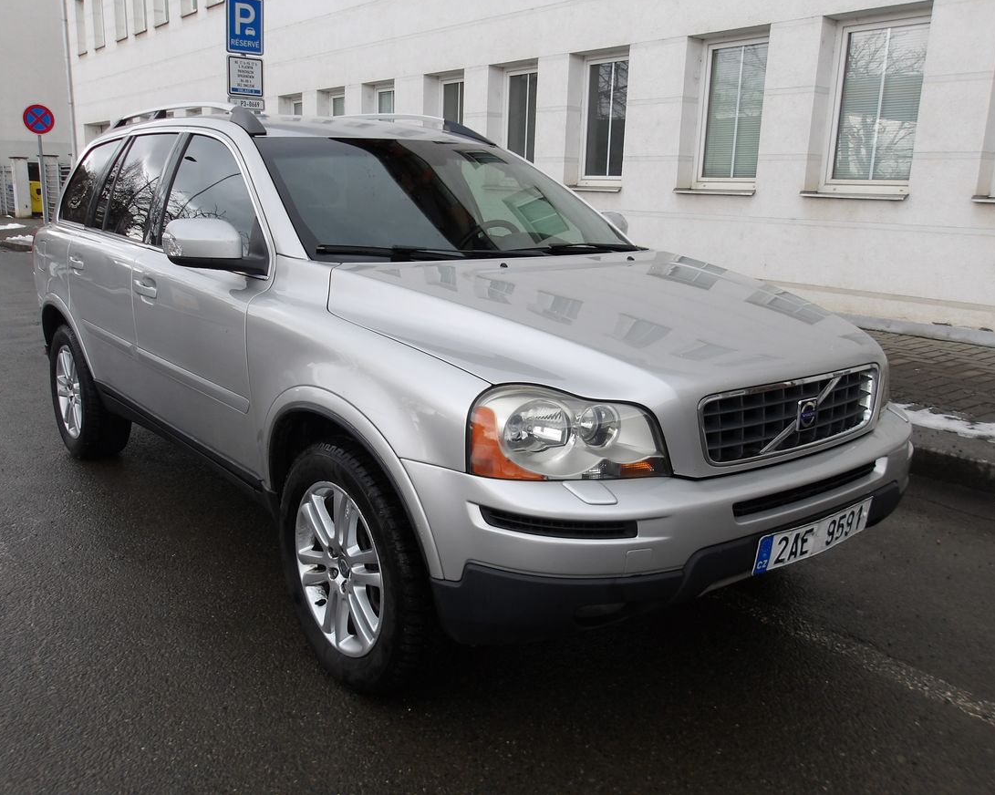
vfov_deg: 49.9
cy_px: 386
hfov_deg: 60.5
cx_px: 482
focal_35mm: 29
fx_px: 854
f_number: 3
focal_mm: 4.9
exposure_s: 1/124
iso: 100
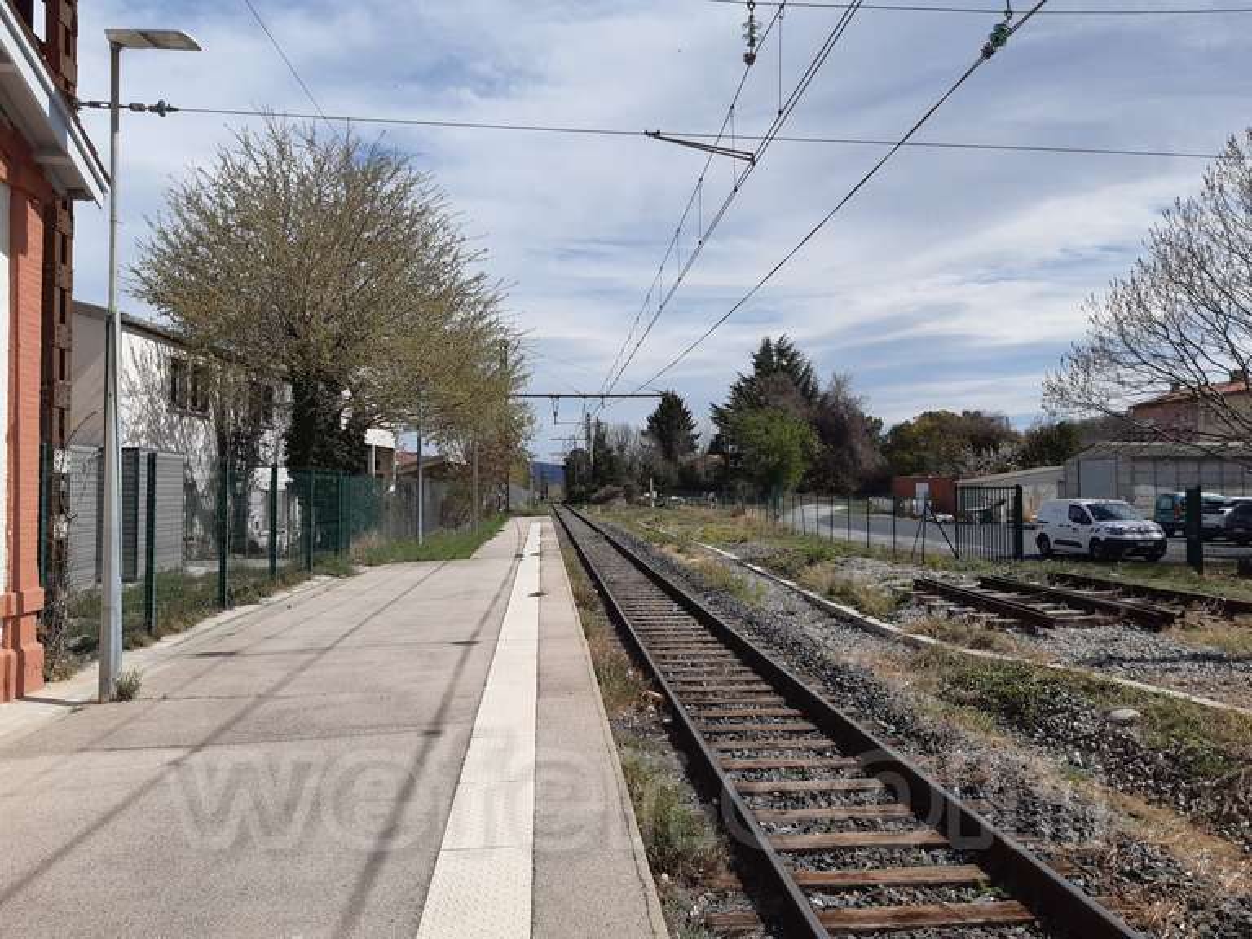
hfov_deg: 67.3
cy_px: 470
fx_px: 940
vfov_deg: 53.1
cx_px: 626
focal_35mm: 26
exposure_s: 1/3067
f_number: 1.7
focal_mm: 3.92
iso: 40
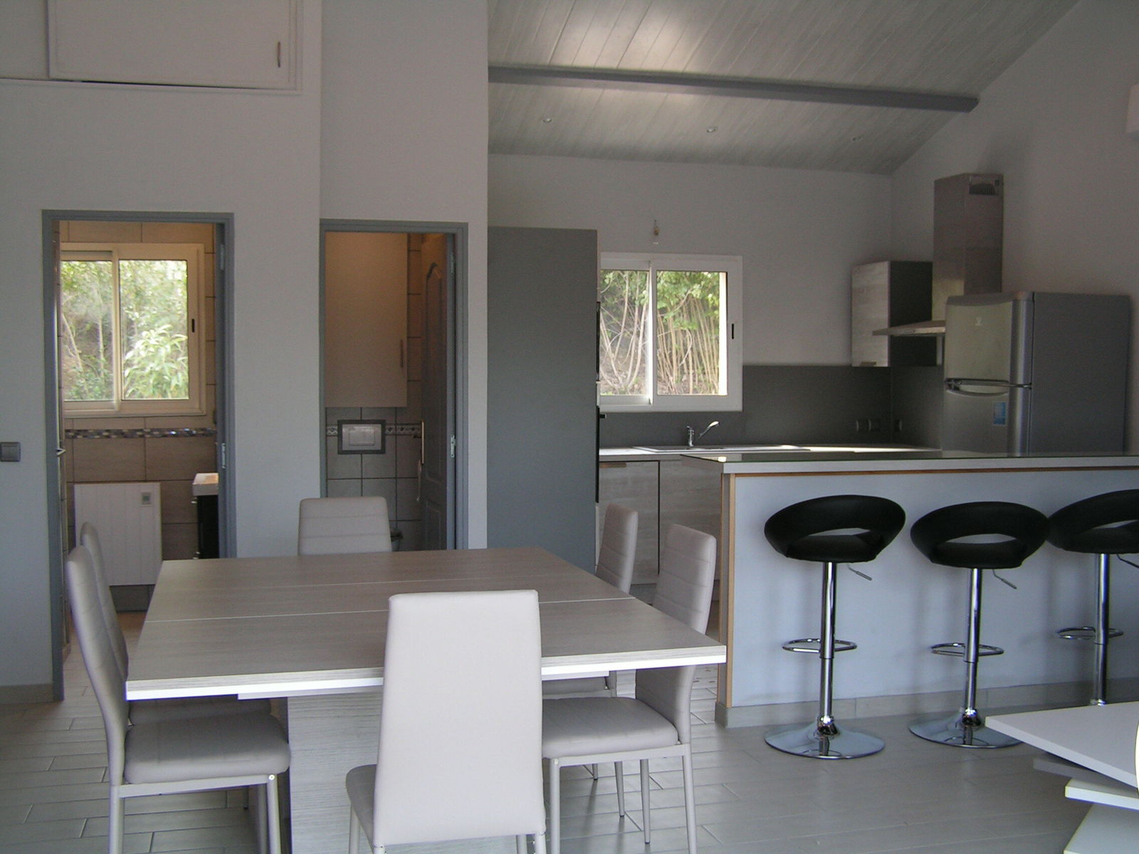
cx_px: 570
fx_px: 1250
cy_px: 427
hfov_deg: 49.0
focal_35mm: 38
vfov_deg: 37.7
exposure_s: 1/40
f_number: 2.8
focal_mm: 6.3
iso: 50
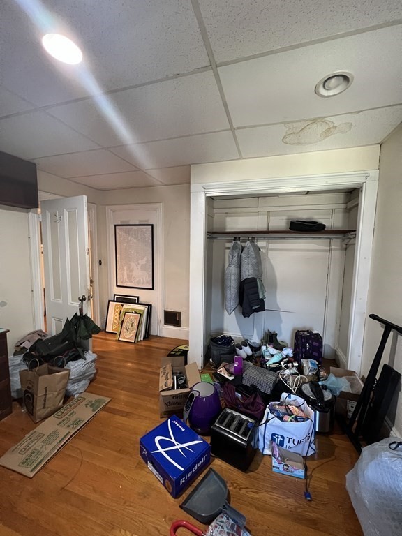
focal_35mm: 13
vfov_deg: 106.2
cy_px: 268
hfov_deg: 89.9
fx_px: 201
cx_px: 201
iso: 640
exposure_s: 1/60
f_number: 1.8
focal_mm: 1.57
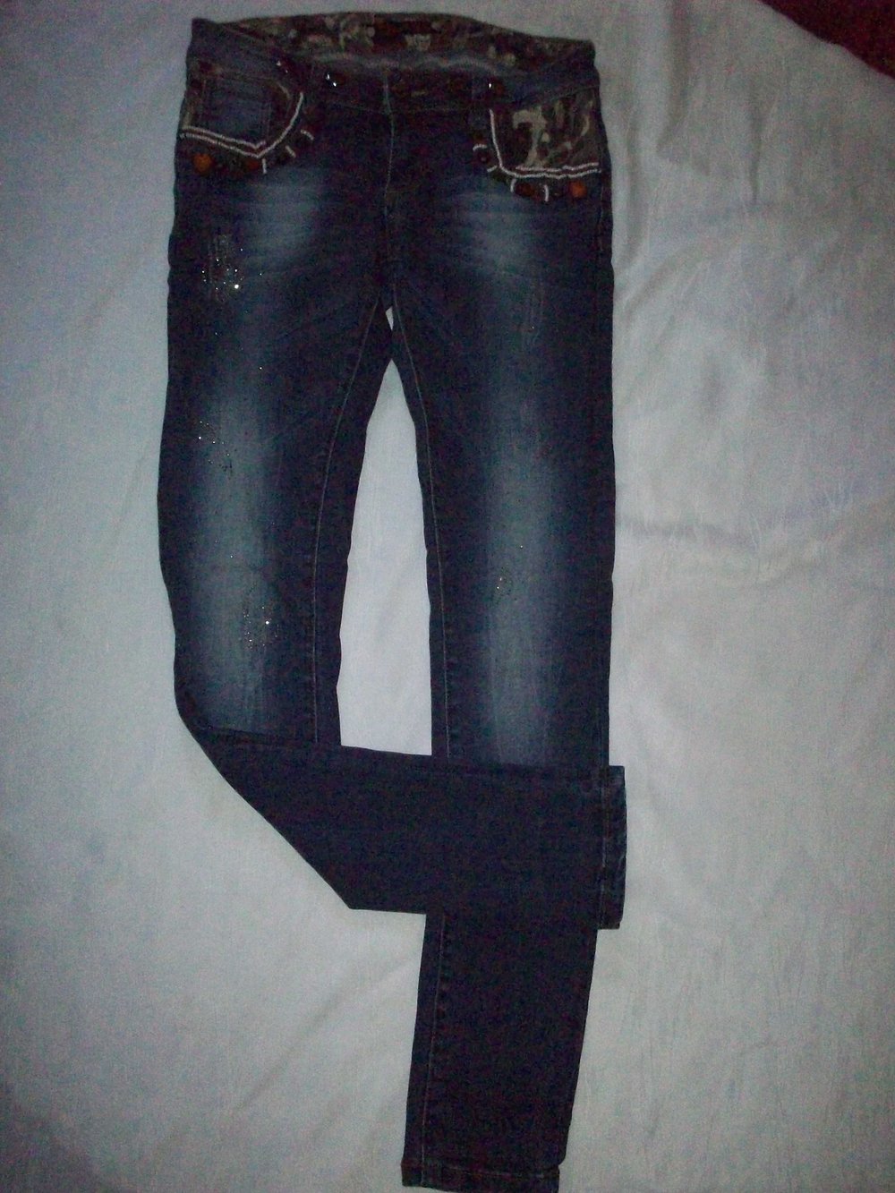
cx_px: 448
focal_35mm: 37
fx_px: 1275
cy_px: 596
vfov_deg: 50.1
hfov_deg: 38.7
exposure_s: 1/128
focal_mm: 6.2
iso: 800
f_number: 2.8
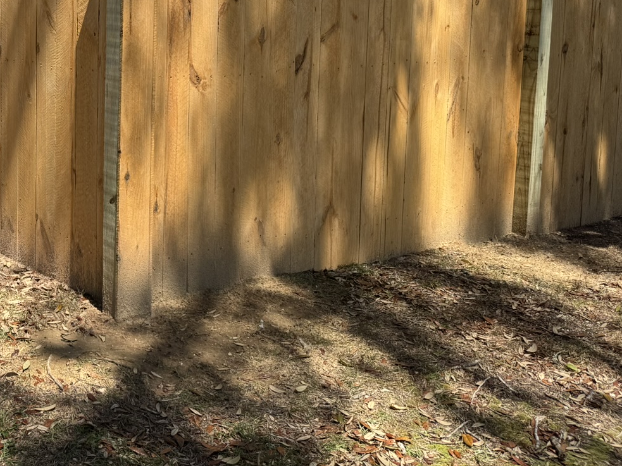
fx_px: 898
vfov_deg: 27.8
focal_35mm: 50
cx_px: 6
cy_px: 32
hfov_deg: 34.8
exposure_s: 1/1980
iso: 80
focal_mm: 6.76
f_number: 1.78
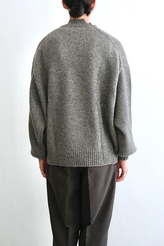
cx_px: 82
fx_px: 396
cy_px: 123
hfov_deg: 23.4
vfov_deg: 34.5
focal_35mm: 58
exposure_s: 1/160
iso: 500
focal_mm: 58
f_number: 5
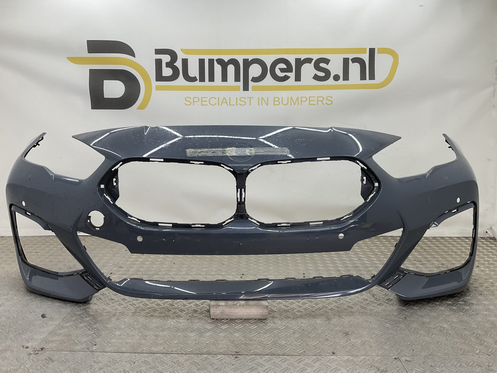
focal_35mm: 29
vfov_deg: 48.2
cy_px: 186
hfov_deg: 61.7
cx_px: 248
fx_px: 416
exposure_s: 1/108
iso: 16
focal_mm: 3
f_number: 1.8
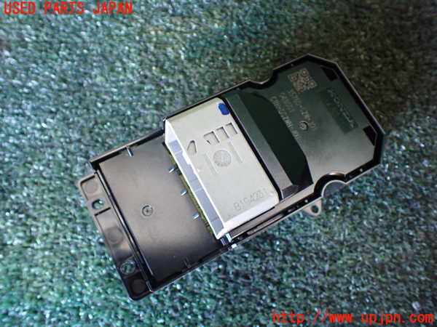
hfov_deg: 60.0
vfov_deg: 46.8
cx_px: 218
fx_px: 379
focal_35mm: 30
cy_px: 164
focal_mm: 5.4
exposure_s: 1/40
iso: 800
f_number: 2.3
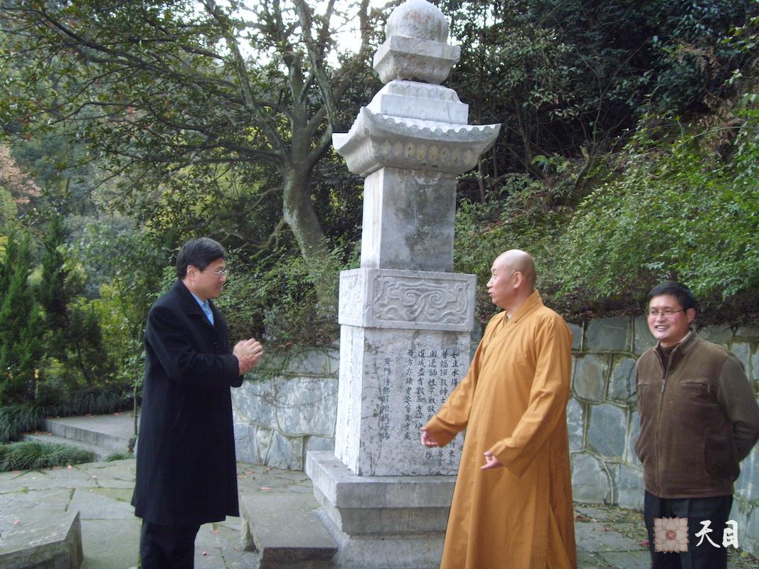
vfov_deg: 45.4
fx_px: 680
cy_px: 284
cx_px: 380
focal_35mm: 31
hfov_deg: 58.4
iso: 200
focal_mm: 6.3
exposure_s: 1/30
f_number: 3.5
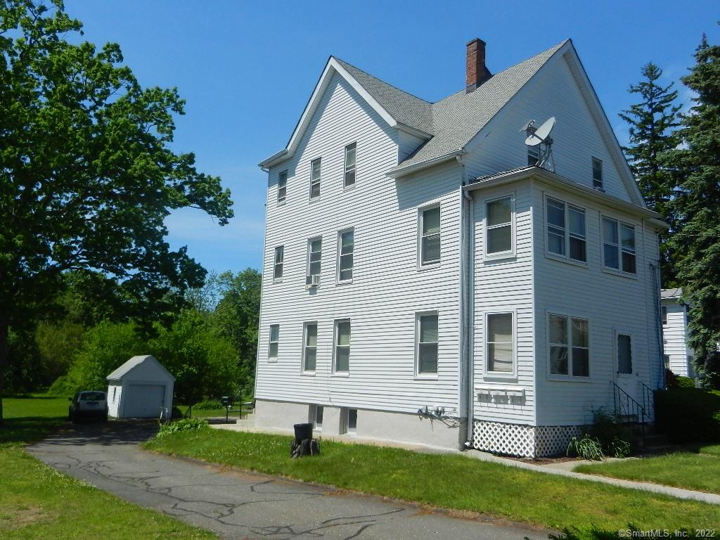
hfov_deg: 61.7
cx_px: 360
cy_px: 270
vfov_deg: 48.2
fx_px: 603
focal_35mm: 29
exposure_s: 1/500
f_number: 7.2
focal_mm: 5.1
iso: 160
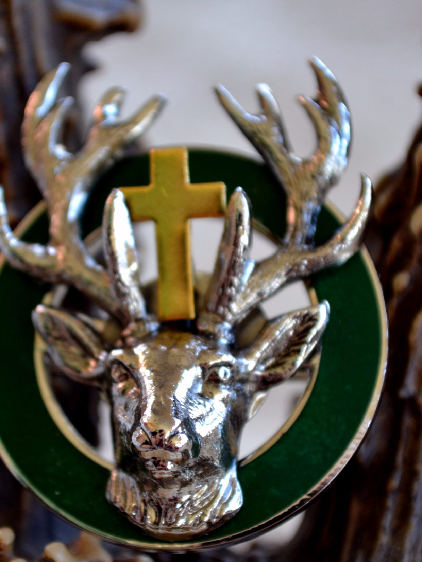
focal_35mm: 123
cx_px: 182
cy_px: 331
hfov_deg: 12.1
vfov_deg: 16.0
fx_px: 1995
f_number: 5.6
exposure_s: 1/15
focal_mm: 55
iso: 450
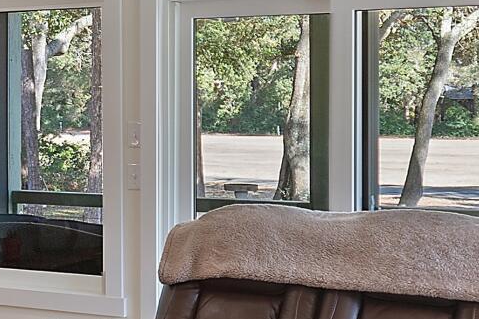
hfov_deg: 21.3
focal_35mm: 94
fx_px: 1250
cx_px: 60
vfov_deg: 14.5
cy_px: 158
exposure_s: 1/6
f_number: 4.5
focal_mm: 10
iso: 100
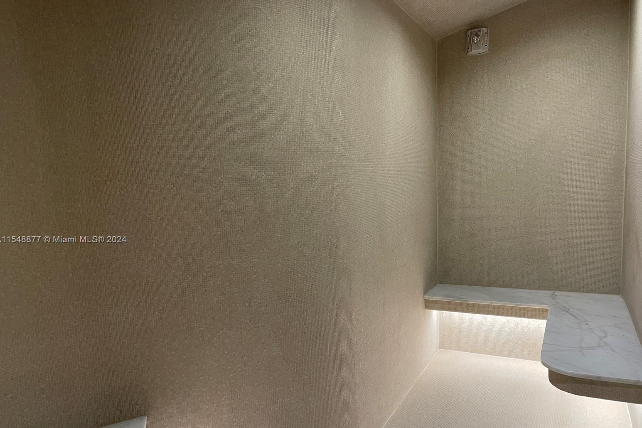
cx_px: 326
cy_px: 240
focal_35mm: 28
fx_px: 499
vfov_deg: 46.3
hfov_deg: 65.5
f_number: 1.6
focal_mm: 4.2
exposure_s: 1/60
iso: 160
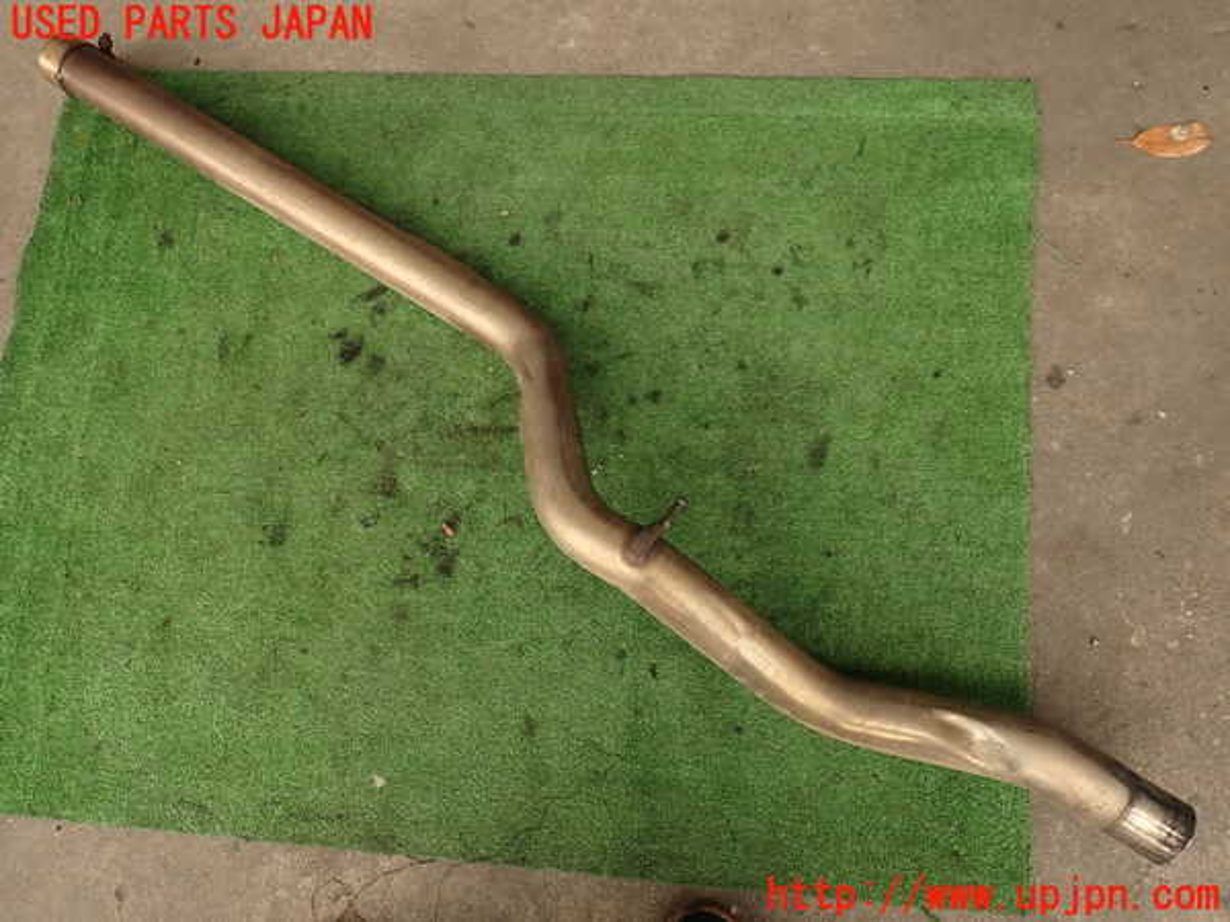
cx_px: 615
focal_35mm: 25
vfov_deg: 54.9
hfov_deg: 69.4
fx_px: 888
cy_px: 461
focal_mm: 4.5
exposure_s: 1/250
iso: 100
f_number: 2.8
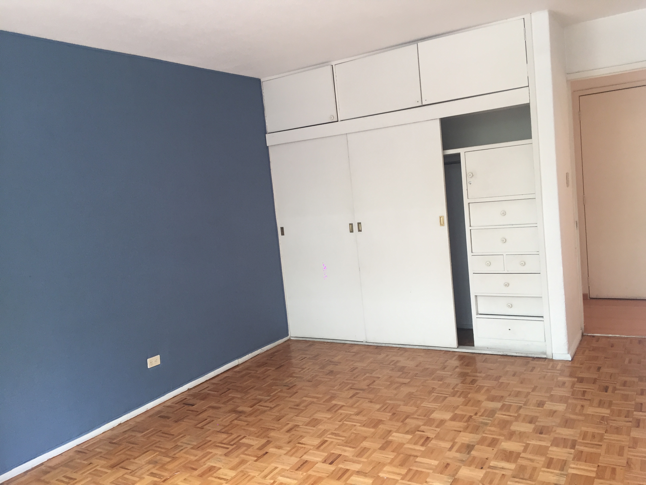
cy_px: 242
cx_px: 323
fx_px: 541
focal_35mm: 29
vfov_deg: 48.2
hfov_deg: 61.7
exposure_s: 1/30
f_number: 2.2
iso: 32
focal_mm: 4.15
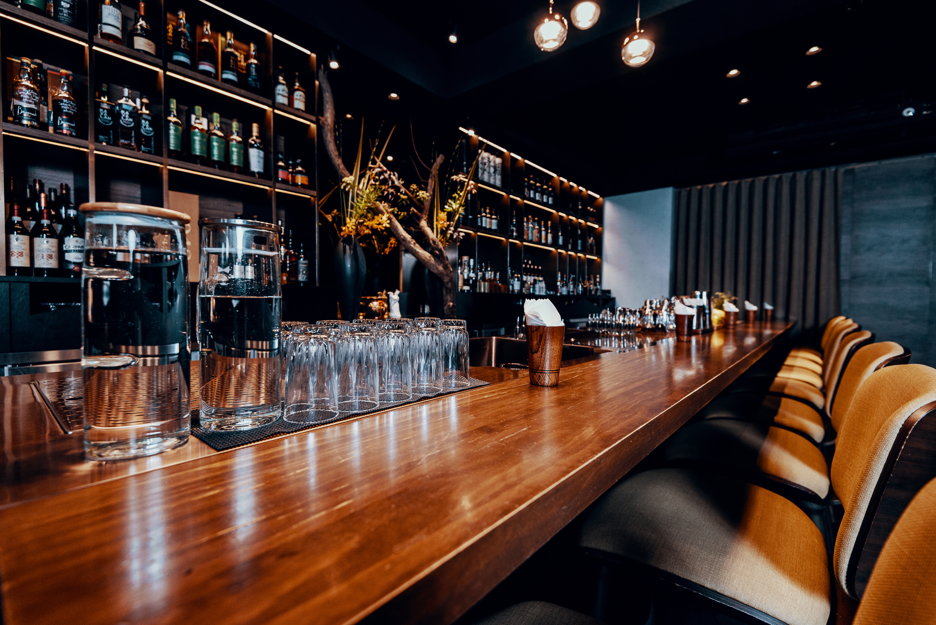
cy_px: 312
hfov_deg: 96.7
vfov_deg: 73.8
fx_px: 416
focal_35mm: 16
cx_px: 468
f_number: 4
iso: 800
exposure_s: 1/100
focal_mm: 16
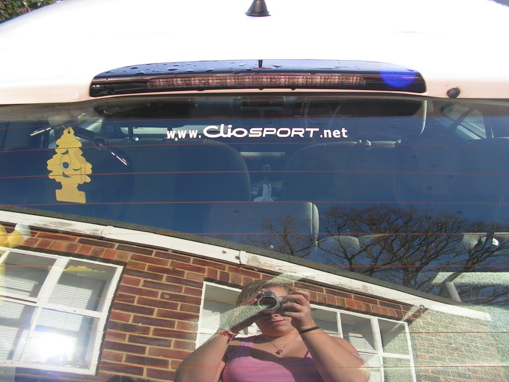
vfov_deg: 32.9
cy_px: 191
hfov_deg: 42.9
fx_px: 647
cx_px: 254
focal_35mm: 44
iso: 64
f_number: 3.2
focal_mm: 7.4
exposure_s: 1/125
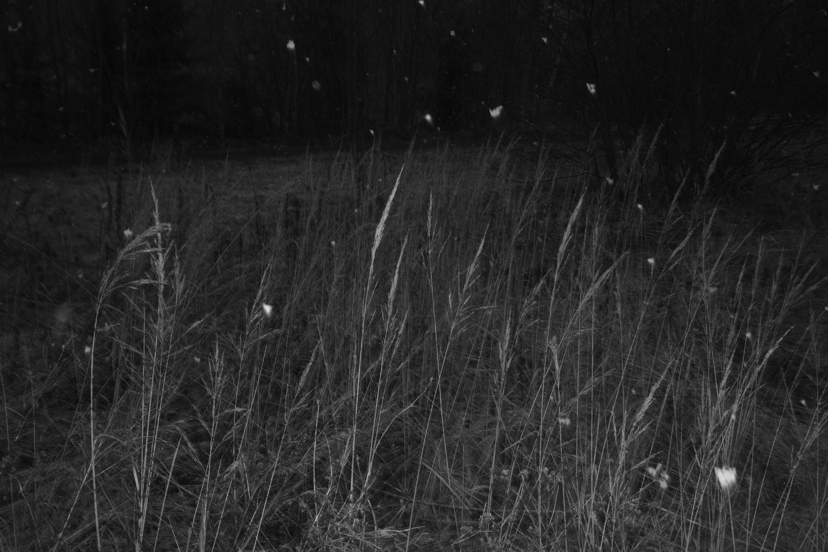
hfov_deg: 48.5
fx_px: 920
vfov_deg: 33.4
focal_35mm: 40
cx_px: 414
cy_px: 276
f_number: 16
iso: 100
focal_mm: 26
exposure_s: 1/5
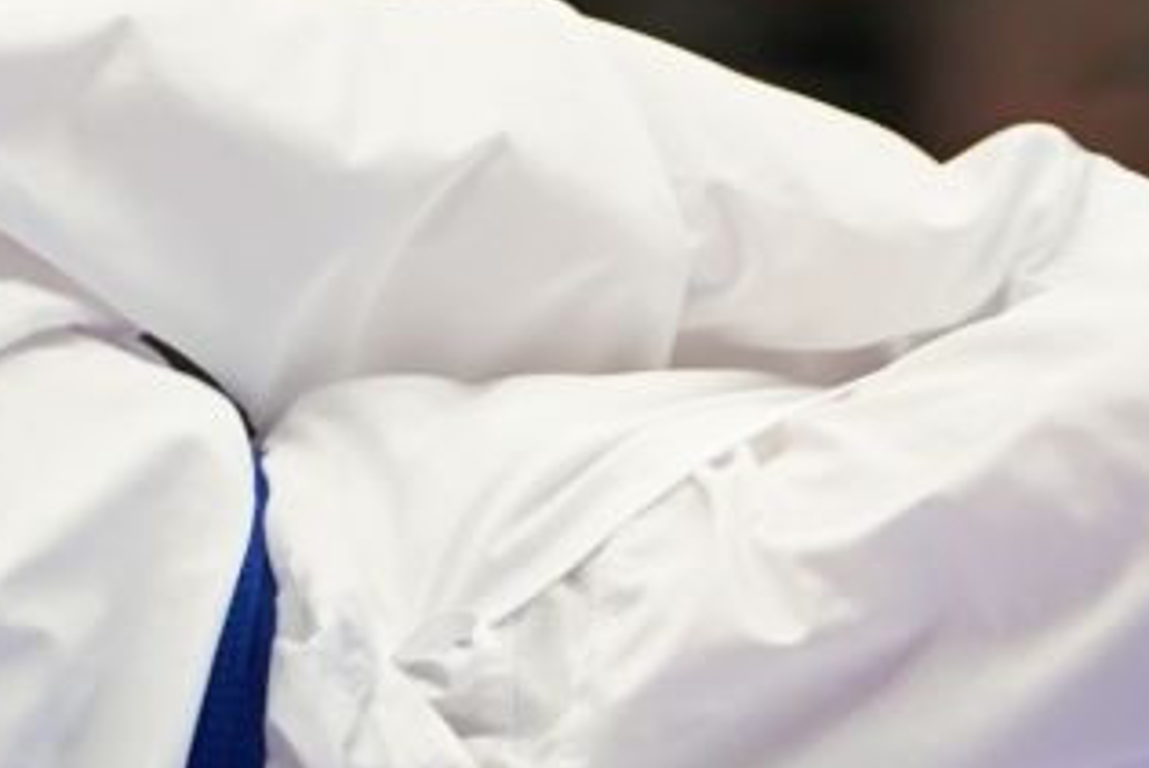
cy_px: 73
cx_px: 633
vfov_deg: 1.5
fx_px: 29280
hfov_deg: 2.2
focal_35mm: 917
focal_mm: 161
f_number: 2.8
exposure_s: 1/500
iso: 1250
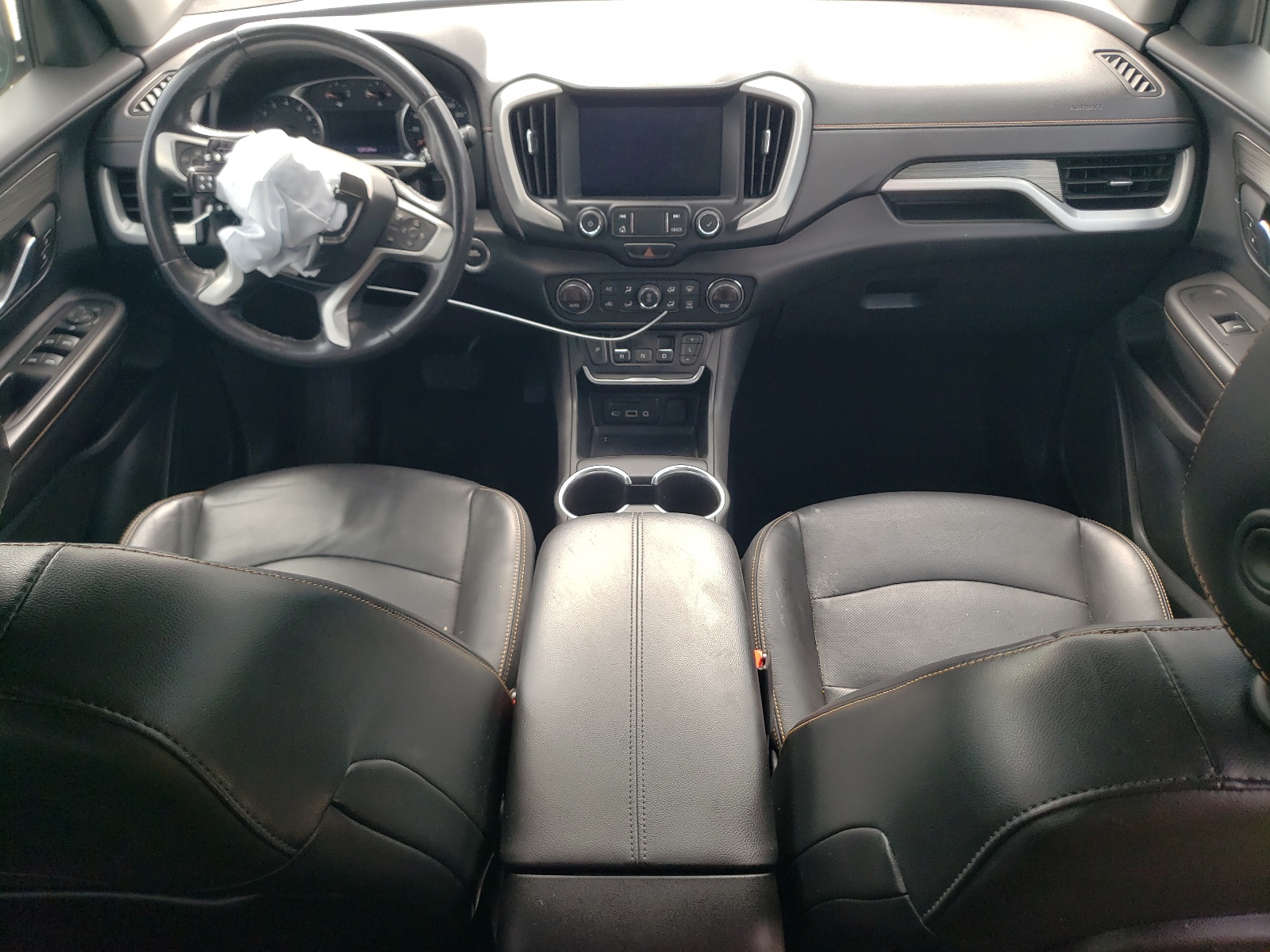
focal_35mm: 26
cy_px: 476
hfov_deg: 67.3
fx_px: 954
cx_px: 635
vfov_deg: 53.1
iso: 50
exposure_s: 1/208
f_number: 1.5
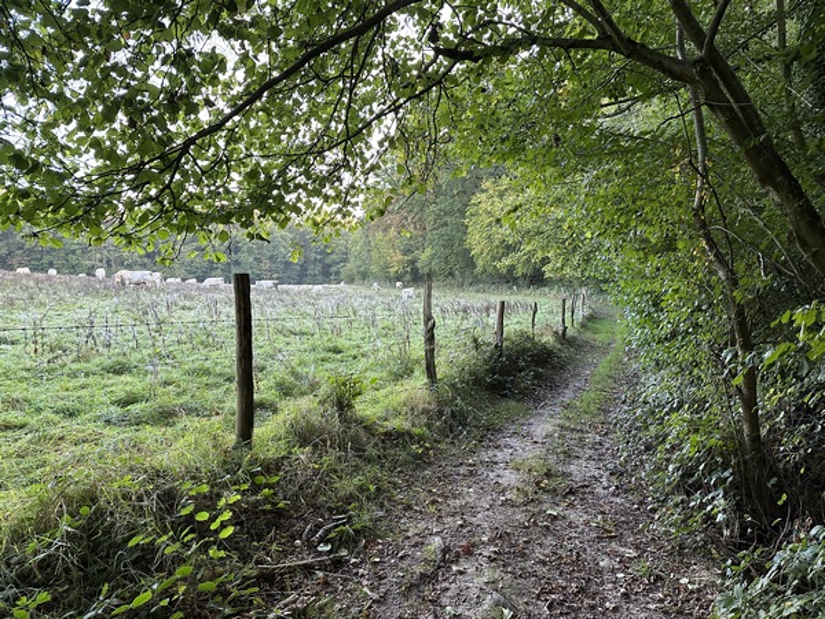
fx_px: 572
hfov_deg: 71.6
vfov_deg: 56.8
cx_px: 412
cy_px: 310
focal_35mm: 24
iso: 200
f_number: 1.78
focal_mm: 6.86
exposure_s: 1/121
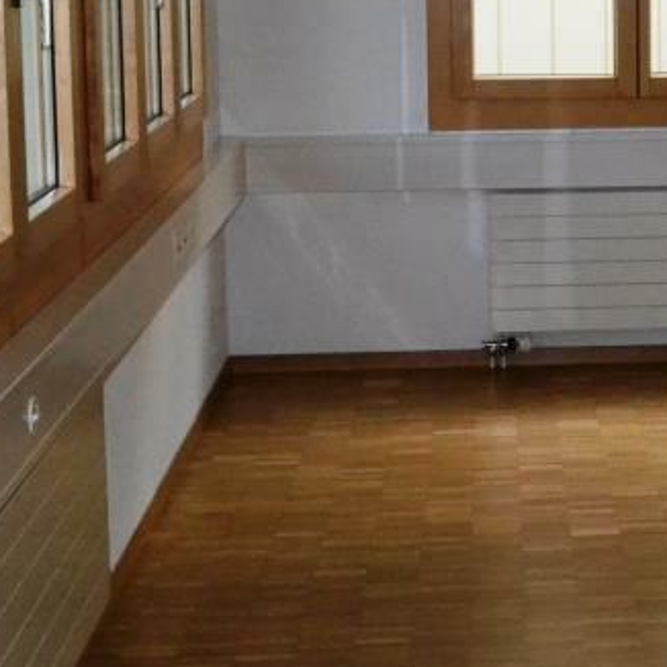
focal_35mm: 96
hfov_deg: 17.3
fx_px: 2093
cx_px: 792
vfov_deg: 18.0
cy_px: 152
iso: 3200
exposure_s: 1/200
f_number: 13
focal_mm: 24
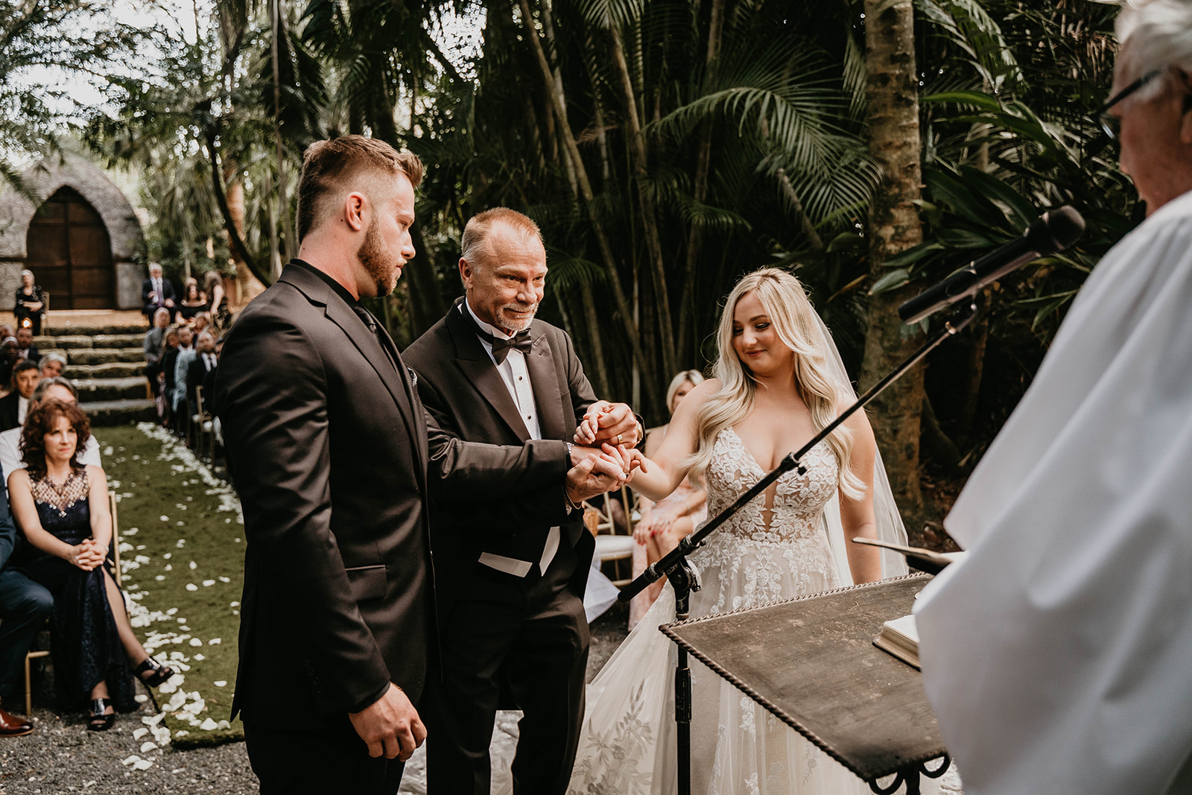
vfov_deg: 40.0
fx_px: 1093
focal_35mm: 33
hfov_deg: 57.2
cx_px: 596
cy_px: 398
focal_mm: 33
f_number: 2.8
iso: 1000
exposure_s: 1/125
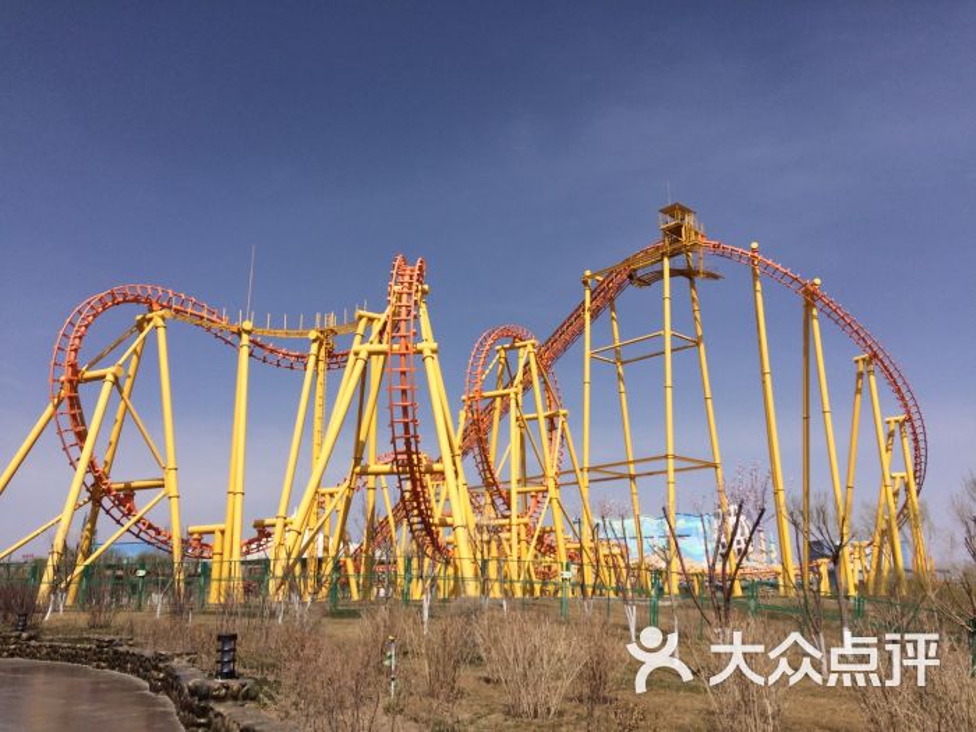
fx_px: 818
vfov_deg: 48.2
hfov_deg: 61.7
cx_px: 488
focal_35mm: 29
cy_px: 366
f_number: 2.2
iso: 32
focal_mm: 4.15
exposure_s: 1/4115
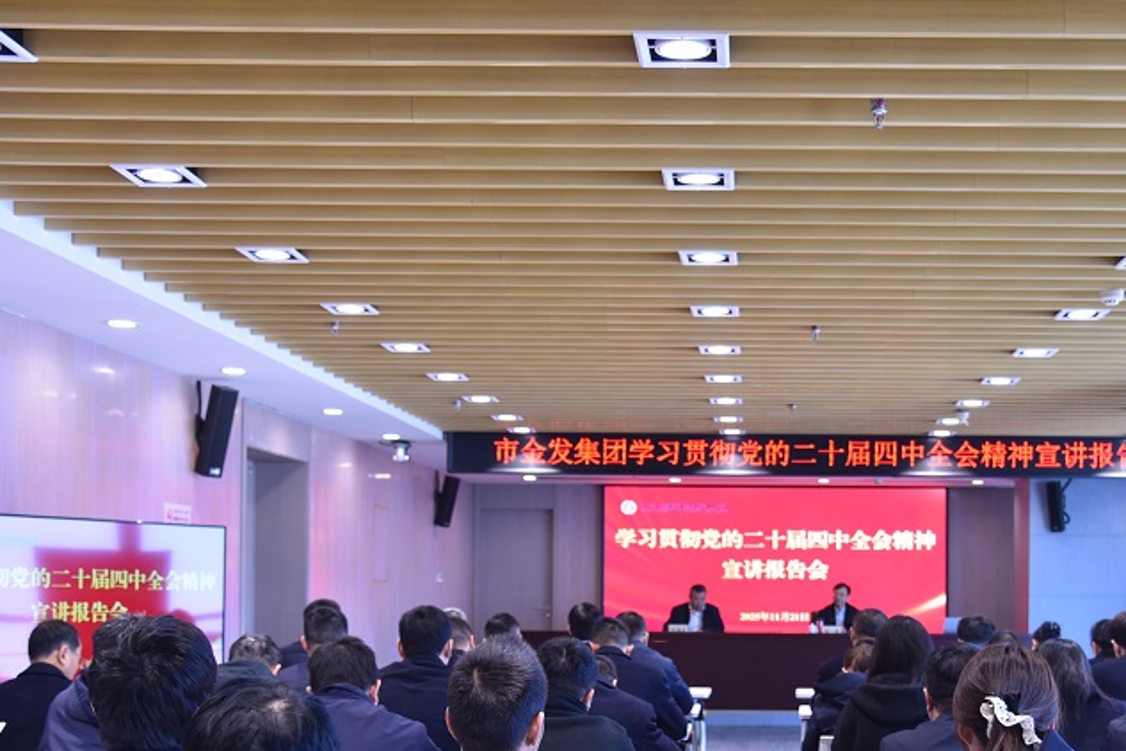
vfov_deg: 27.1
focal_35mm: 49
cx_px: 751
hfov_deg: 39.9
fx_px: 1532
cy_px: 574
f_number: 4
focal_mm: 31
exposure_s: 1/60
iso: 640
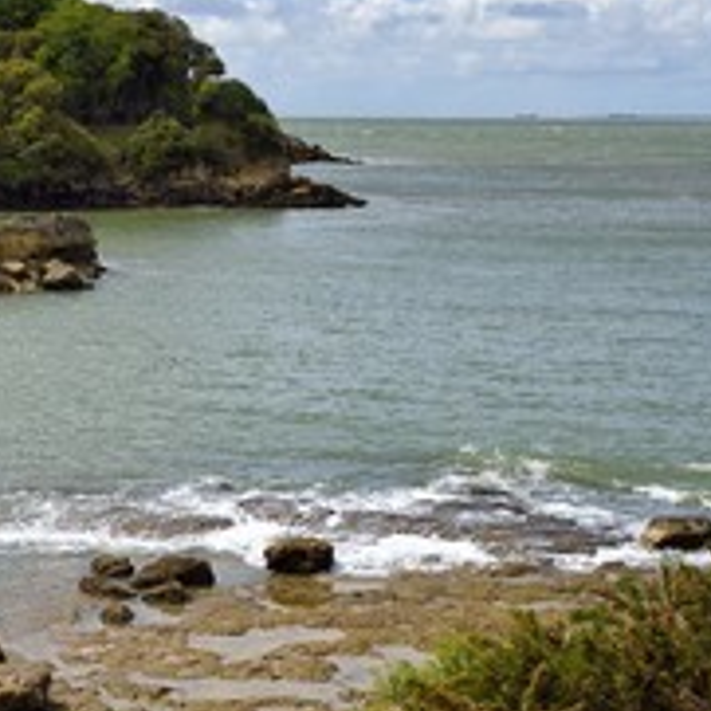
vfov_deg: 19.5
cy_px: 373
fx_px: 2068
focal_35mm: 89
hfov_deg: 19.3
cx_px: 116
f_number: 8
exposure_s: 1/640
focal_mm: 45
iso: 200
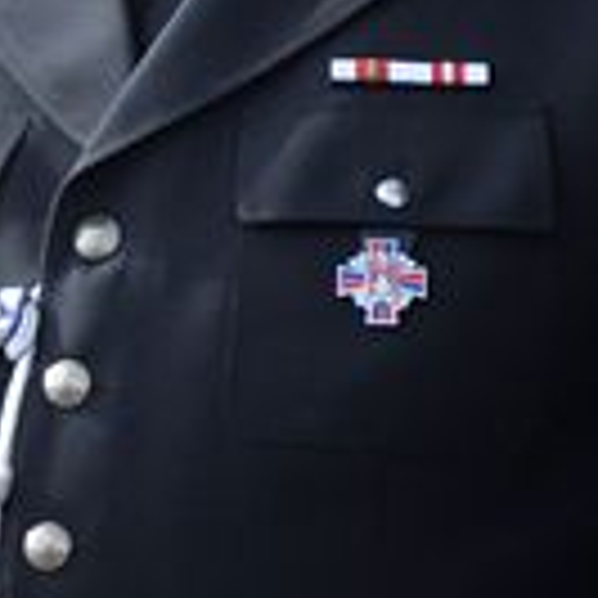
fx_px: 12704
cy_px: -146
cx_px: 175
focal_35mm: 650
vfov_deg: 2.7
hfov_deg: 2.7
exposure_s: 1/320
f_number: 5.3
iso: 400
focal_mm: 80
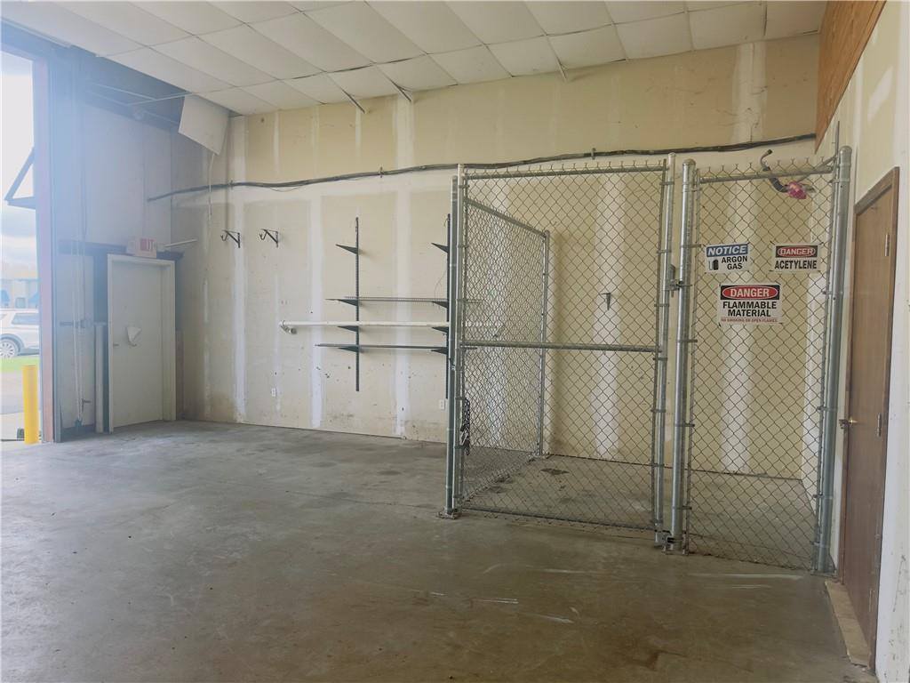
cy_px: 342
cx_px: 455
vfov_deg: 56.8
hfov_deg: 71.6
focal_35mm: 24
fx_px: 631
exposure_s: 1/368
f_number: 1.78
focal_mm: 6.86
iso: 80
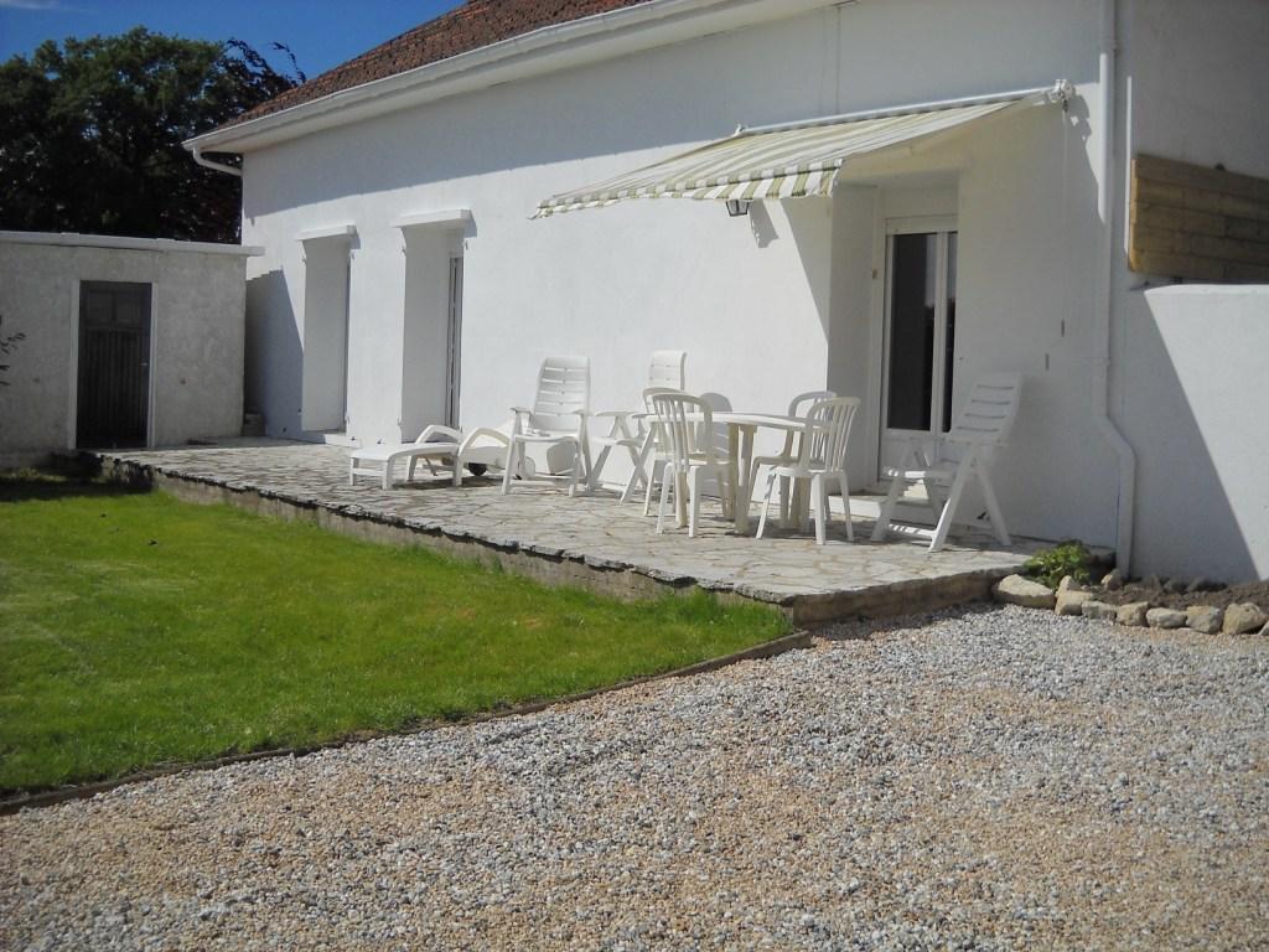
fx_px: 1503
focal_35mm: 41
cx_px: 634
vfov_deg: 35.1
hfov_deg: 45.8
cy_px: 476
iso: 64
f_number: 5.5
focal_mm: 6.72
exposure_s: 1/738
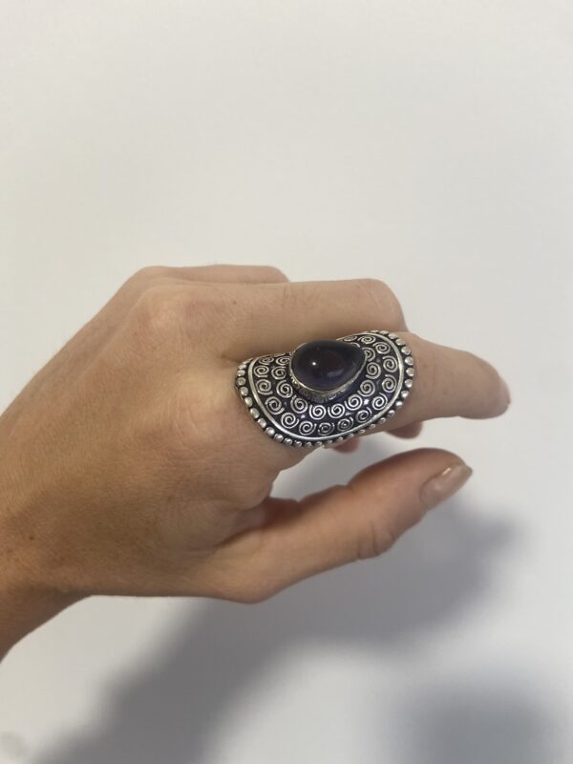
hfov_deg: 53.1
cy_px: 382
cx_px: 286
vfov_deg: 67.3
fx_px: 574
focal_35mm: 26
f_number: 1.8
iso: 100
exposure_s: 1/50
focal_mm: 4.25
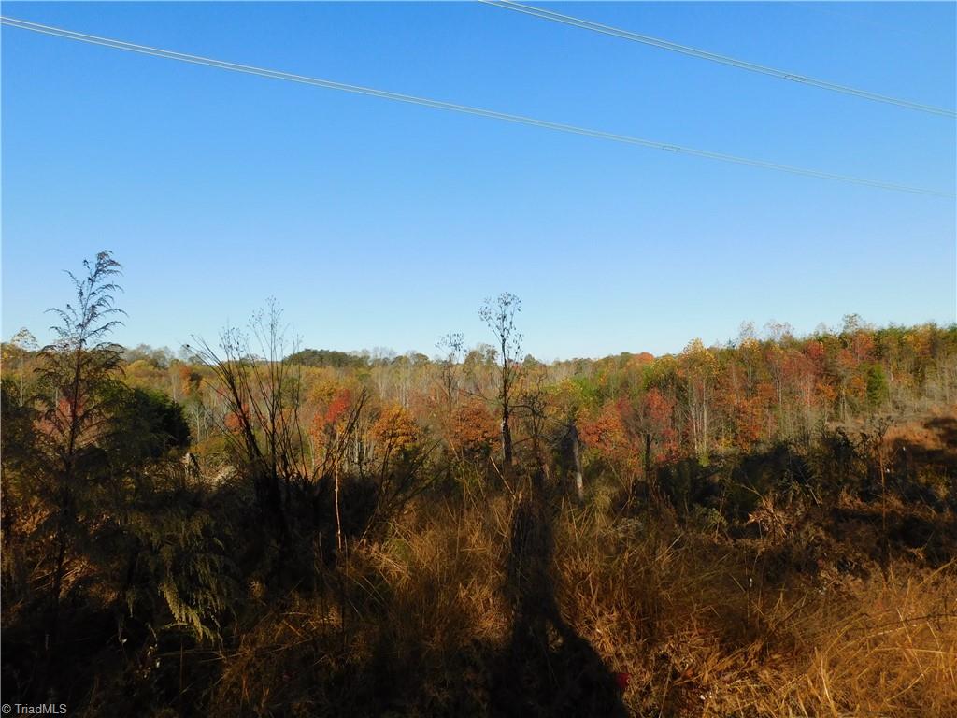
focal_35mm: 23
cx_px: 478
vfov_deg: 58.9
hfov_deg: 73.9
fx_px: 636
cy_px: 359
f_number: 3
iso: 125
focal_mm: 4
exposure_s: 1/1250
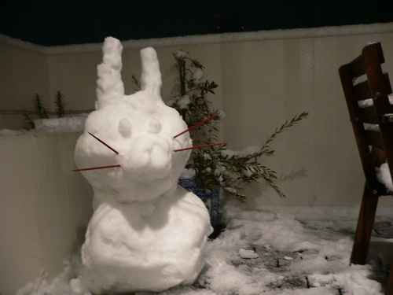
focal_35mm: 35
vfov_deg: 40.7
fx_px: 397
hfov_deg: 52.6
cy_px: 148
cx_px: 196
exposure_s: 1/8
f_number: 2.8
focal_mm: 5.8
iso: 100
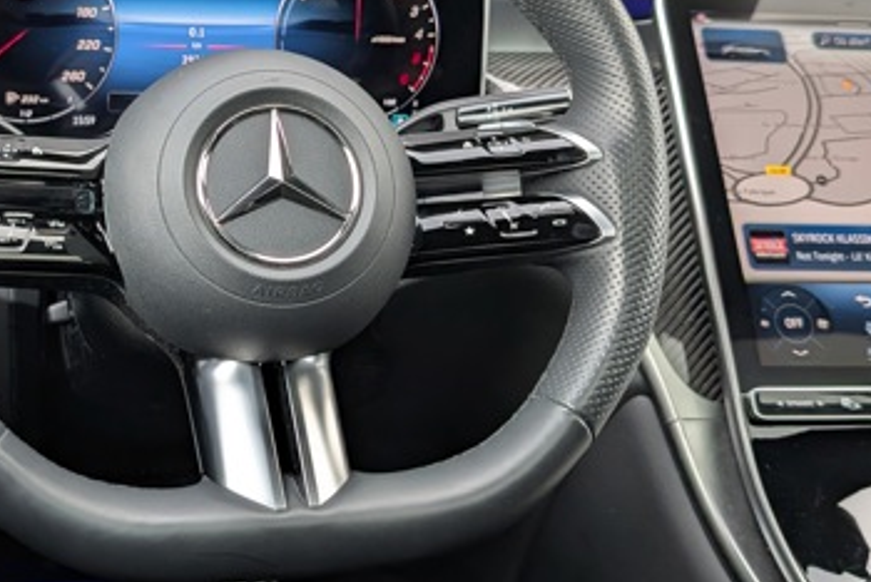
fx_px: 1380
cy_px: 179
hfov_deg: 34.7
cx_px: 284
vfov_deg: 23.7
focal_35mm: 57
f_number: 1.68
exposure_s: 1/84.3
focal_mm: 6.9
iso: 119
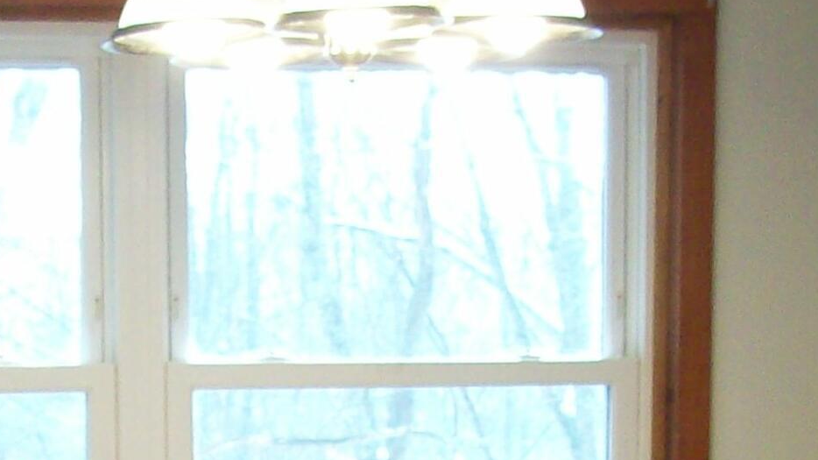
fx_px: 2732
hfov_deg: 16.9
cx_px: 201
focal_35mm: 126
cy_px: 854
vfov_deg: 9.1
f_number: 2.7
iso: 160
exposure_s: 1/42
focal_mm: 6
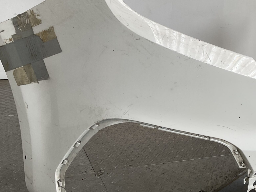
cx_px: 181
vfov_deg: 30.2
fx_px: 355
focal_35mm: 48
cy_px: 107
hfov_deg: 38.9
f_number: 1.8
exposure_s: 1/120
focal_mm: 3
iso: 25
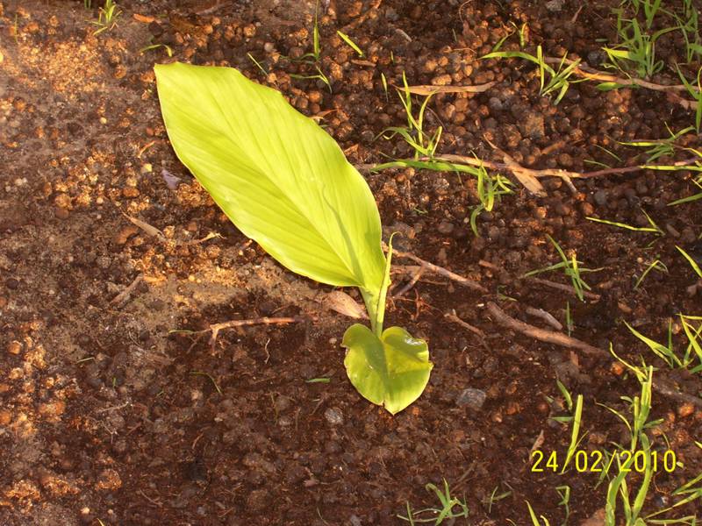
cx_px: 351
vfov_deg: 14.5
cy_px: 263
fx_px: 2069
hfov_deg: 19.3
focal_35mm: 102
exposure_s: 1/90
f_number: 4.6
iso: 125
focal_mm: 16.8
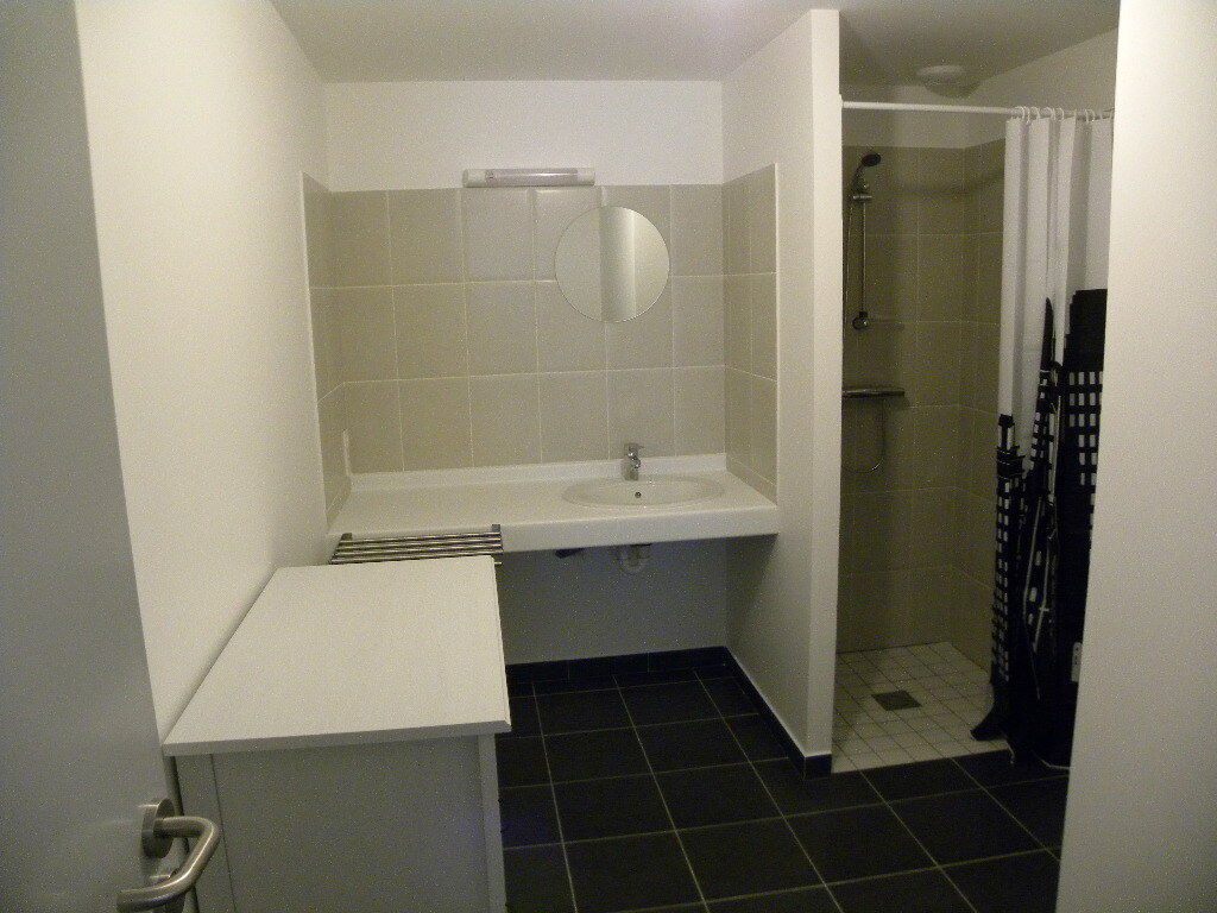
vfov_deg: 53.1
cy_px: 456
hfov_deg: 67.3
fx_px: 914
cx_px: 608
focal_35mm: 26
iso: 400
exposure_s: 1/41.2
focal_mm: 4.6
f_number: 2.8
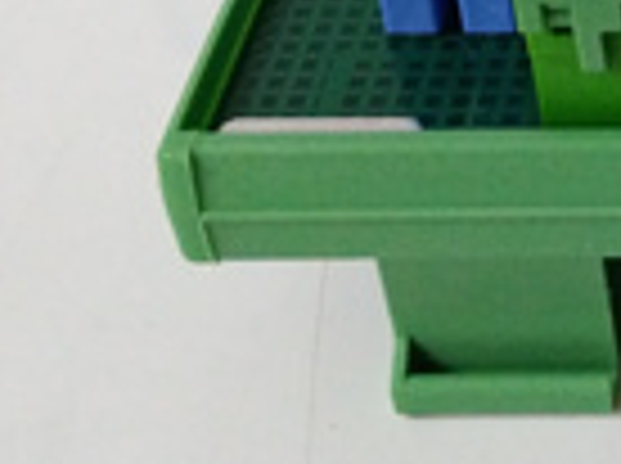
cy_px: -137
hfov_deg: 17.7
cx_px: 972
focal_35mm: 98
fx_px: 1755
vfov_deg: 14.4
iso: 517
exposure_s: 1/33
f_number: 2
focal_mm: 3.79
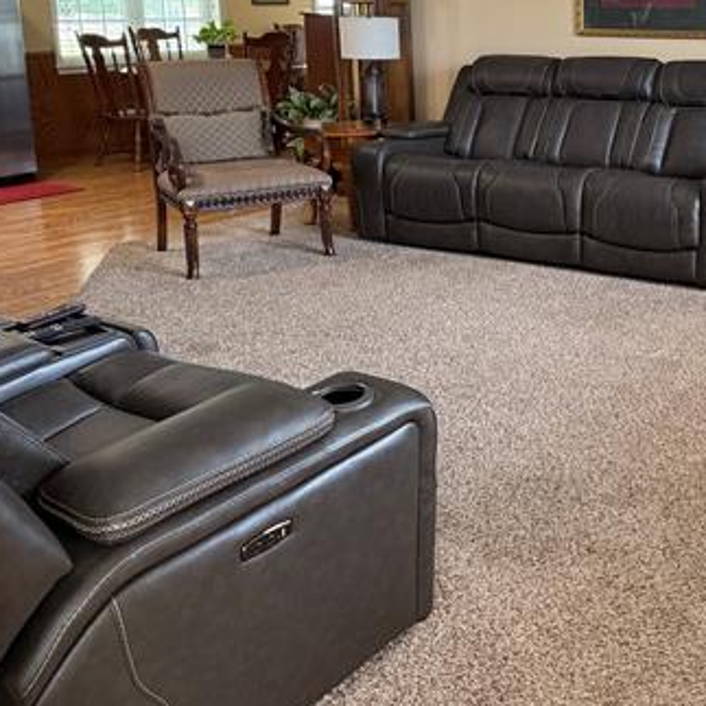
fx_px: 969
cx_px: 619
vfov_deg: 39.1
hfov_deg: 37.7
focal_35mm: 42
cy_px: 190
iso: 320
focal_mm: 6.76
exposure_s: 1/60
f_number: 1.78
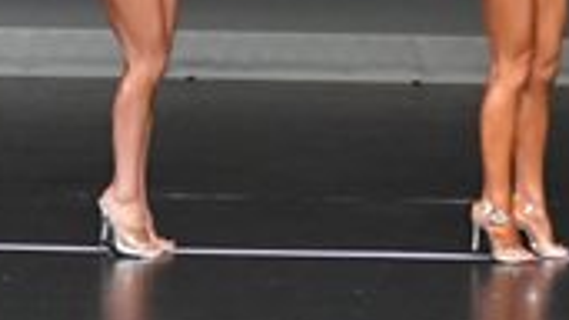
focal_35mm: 745
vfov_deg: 1.6
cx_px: -411
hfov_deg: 2.9
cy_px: 83
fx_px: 11235
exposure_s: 1/400
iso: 4000
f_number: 5.6
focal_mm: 105
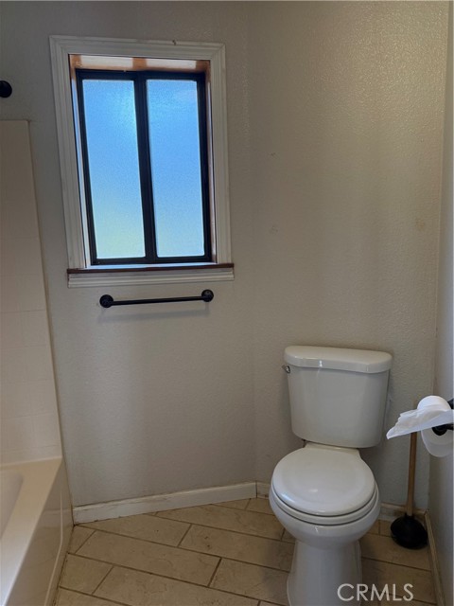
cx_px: 227
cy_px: 303
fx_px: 420
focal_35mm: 24
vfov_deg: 71.6
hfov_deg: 56.8
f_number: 1.78
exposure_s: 1/176
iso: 200
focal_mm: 6.76
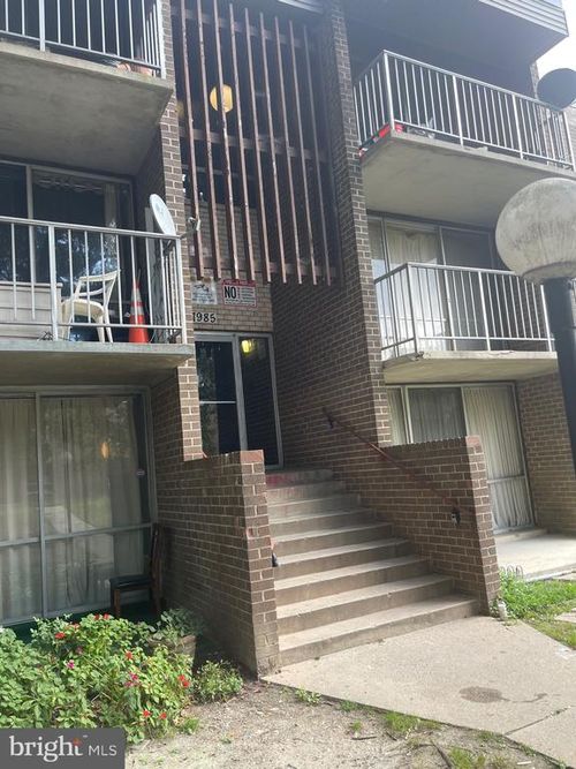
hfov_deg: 54.9
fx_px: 555
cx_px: 288
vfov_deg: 69.4
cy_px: 384
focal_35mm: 25
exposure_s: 1/121
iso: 40
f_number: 1.6
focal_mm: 5.1
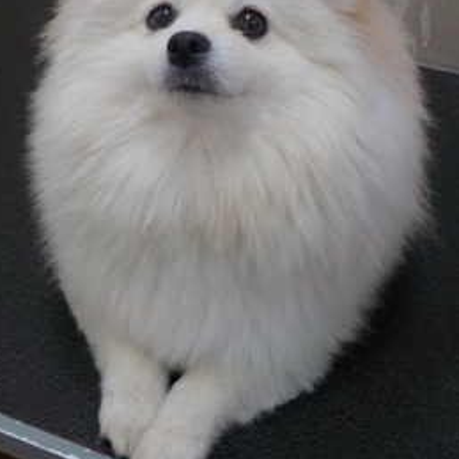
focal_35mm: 41
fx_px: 615
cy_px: 163
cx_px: 197
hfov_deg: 40.8
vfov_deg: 40.5
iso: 125
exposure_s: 1/40
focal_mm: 4.1
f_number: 3.3
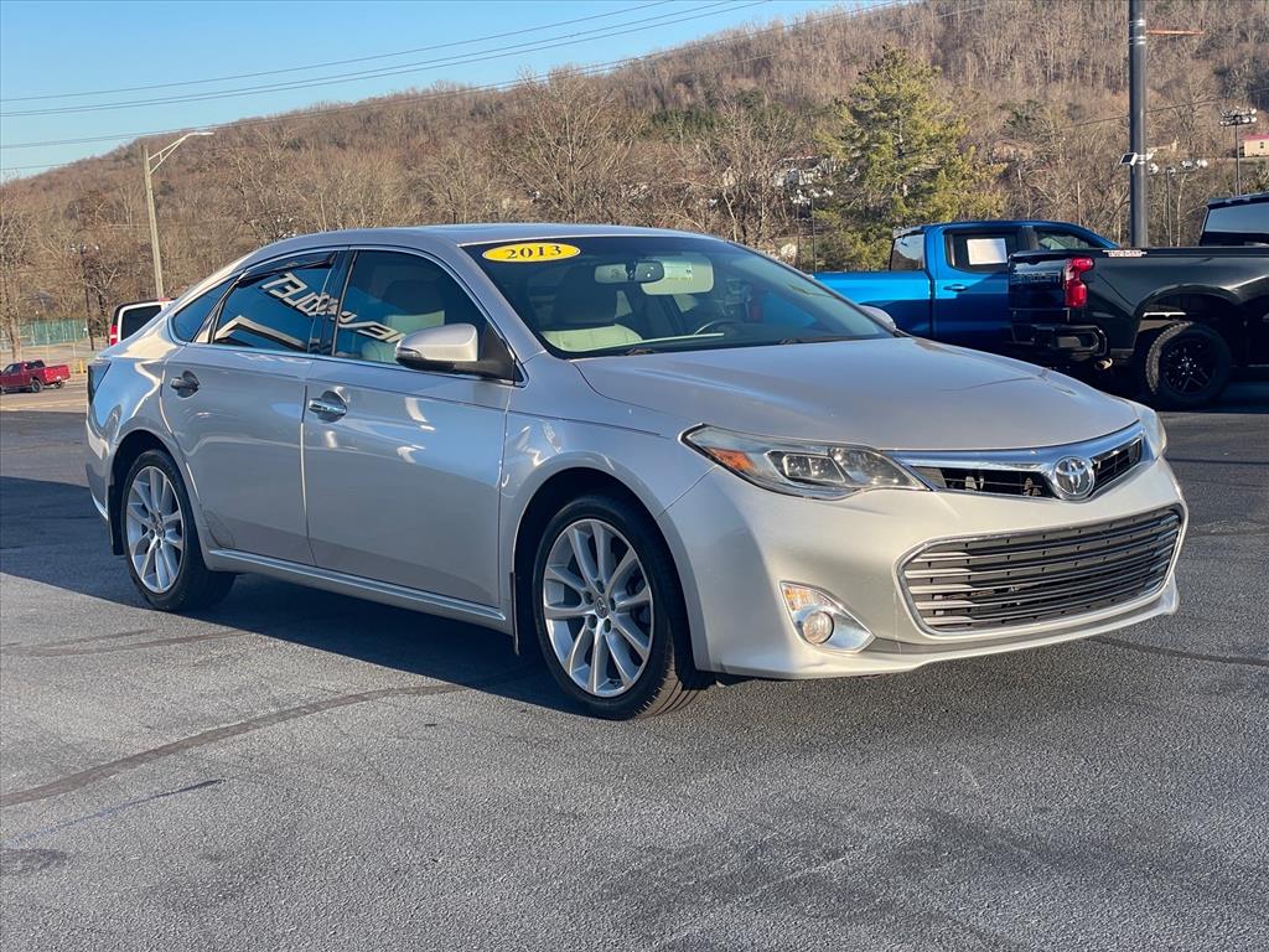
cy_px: 476
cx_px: 634
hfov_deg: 36.8
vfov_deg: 28.0
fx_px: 1906
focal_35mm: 52
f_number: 2
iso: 25
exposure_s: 1/773
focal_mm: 6
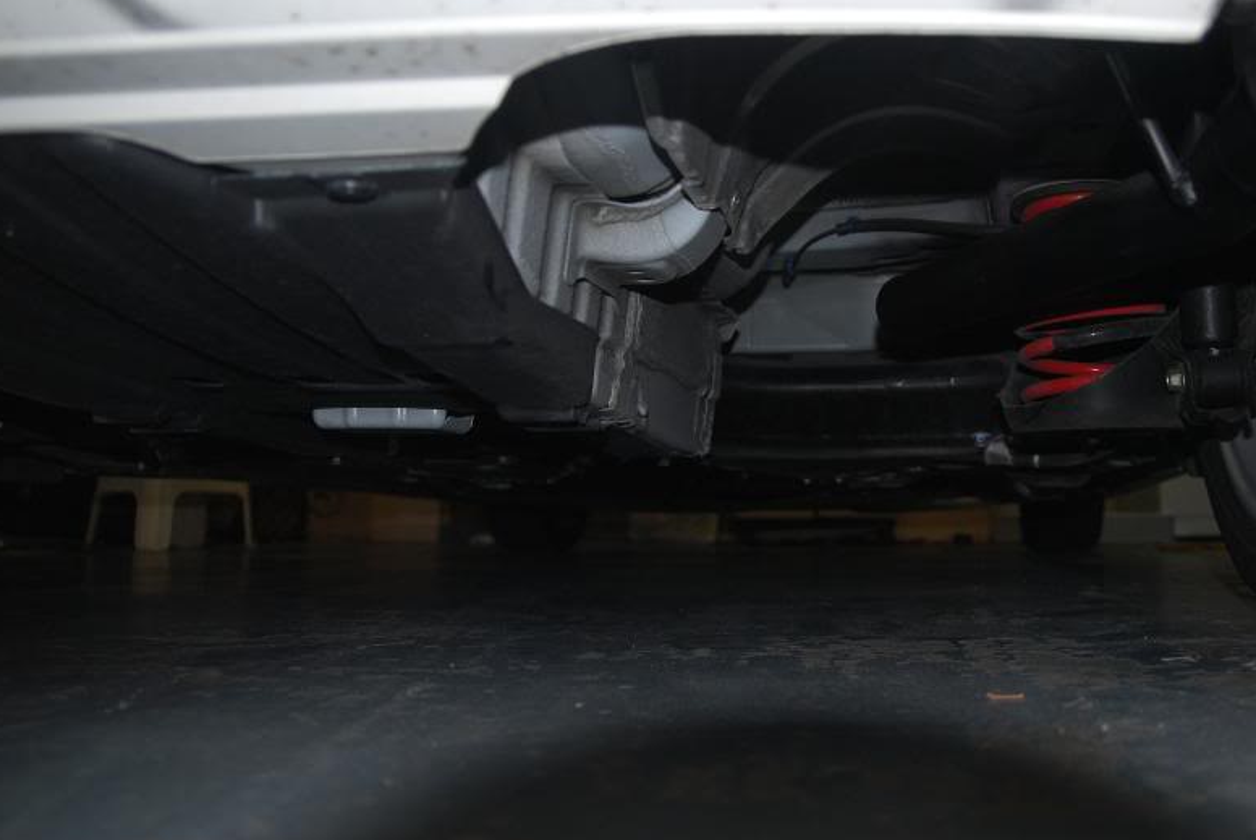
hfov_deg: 55.5
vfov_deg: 39.0
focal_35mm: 34
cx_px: 793
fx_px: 1175
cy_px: 295
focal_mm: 17
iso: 200
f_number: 2.8
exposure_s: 1/60
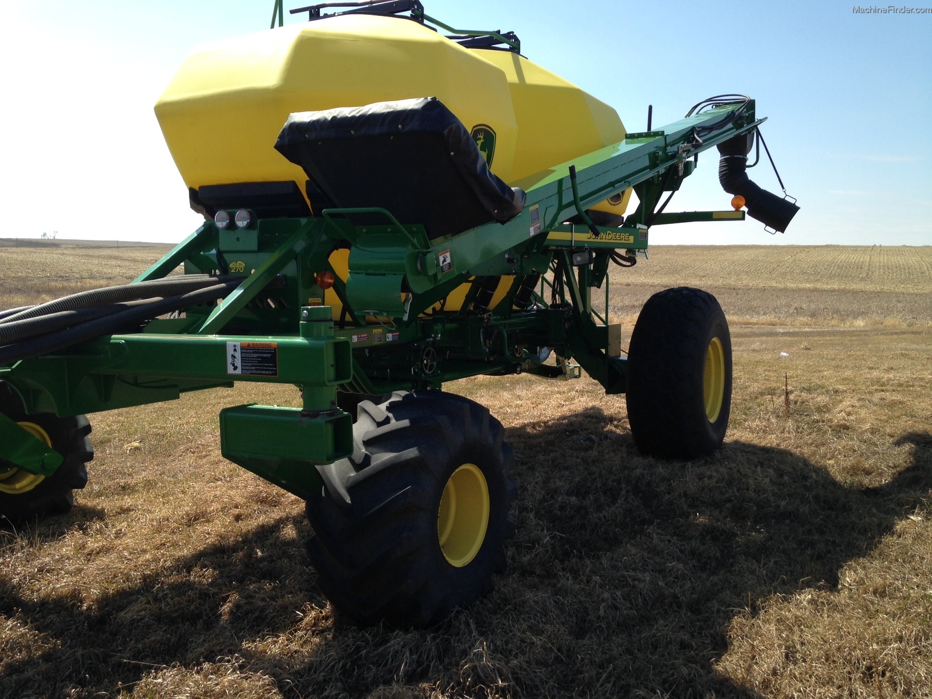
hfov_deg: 55.4
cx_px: 466
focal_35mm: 33
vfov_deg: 42.9
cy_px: 350
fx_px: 888
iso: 50
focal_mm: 4.12
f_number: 2.4
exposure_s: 1/1106
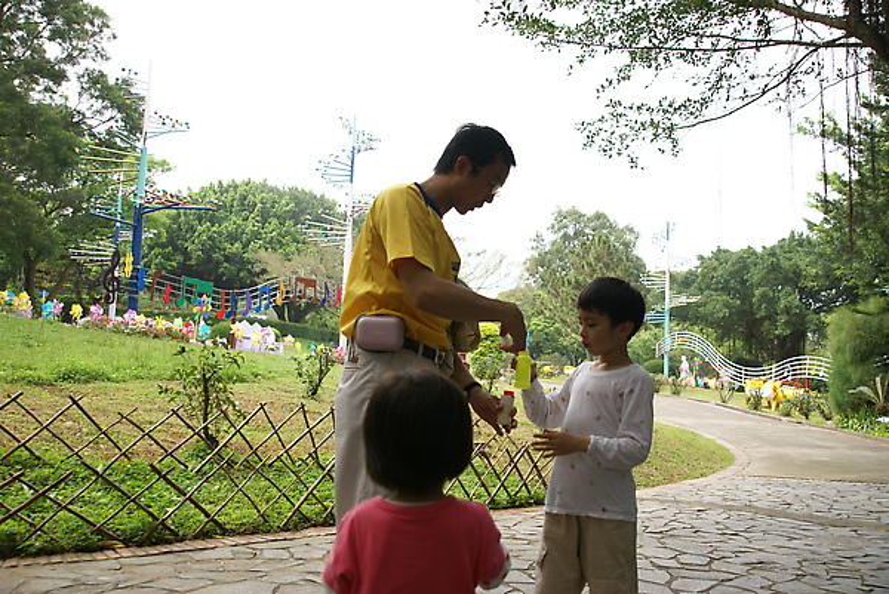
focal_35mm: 36
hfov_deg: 53.1
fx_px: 890
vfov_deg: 36.9
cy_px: 297
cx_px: 444
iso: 100
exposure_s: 1/320
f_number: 4
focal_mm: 24
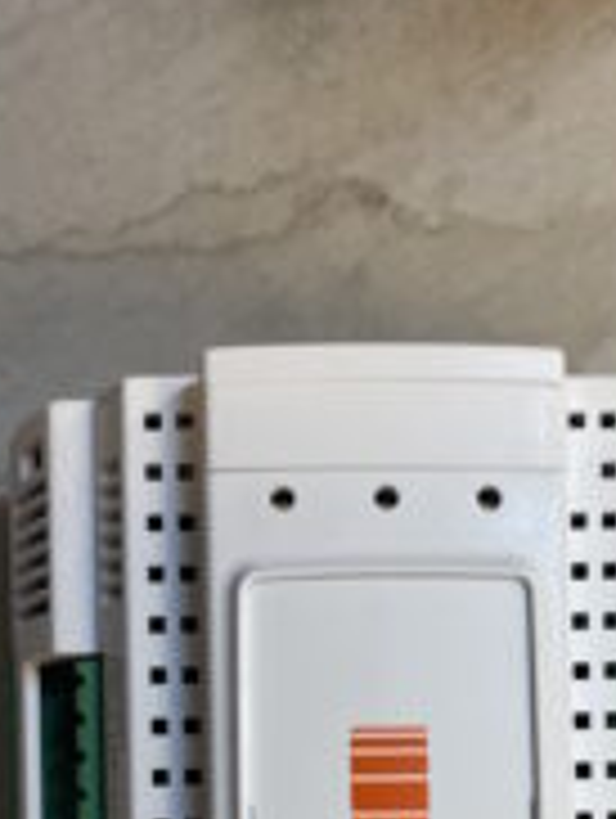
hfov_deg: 25.5
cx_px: 423
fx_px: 1349
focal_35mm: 57
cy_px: 842
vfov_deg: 31.0
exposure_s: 1/100
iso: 80
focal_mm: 4.25
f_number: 1.8
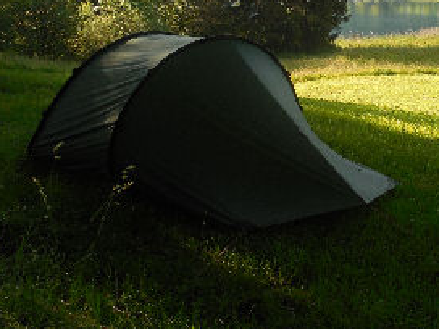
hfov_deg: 39.7
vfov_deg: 30.7
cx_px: 349
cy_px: 62
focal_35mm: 46
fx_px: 583
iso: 125
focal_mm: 4.5
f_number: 3.3
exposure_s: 1/320
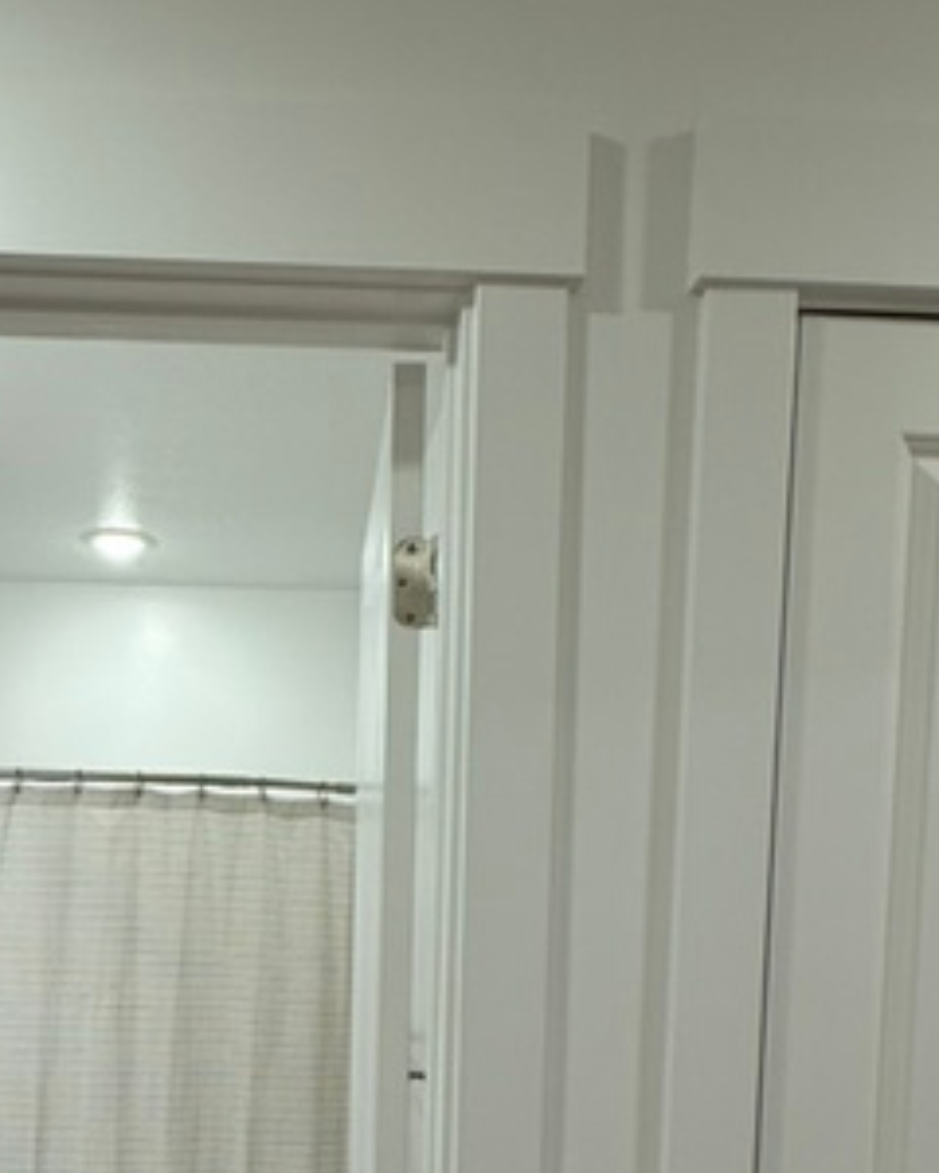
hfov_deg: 41.8
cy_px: 981
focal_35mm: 35
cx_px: 329
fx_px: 1216
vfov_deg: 47.9
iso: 100
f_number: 2.2
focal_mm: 2.22
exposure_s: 1/120
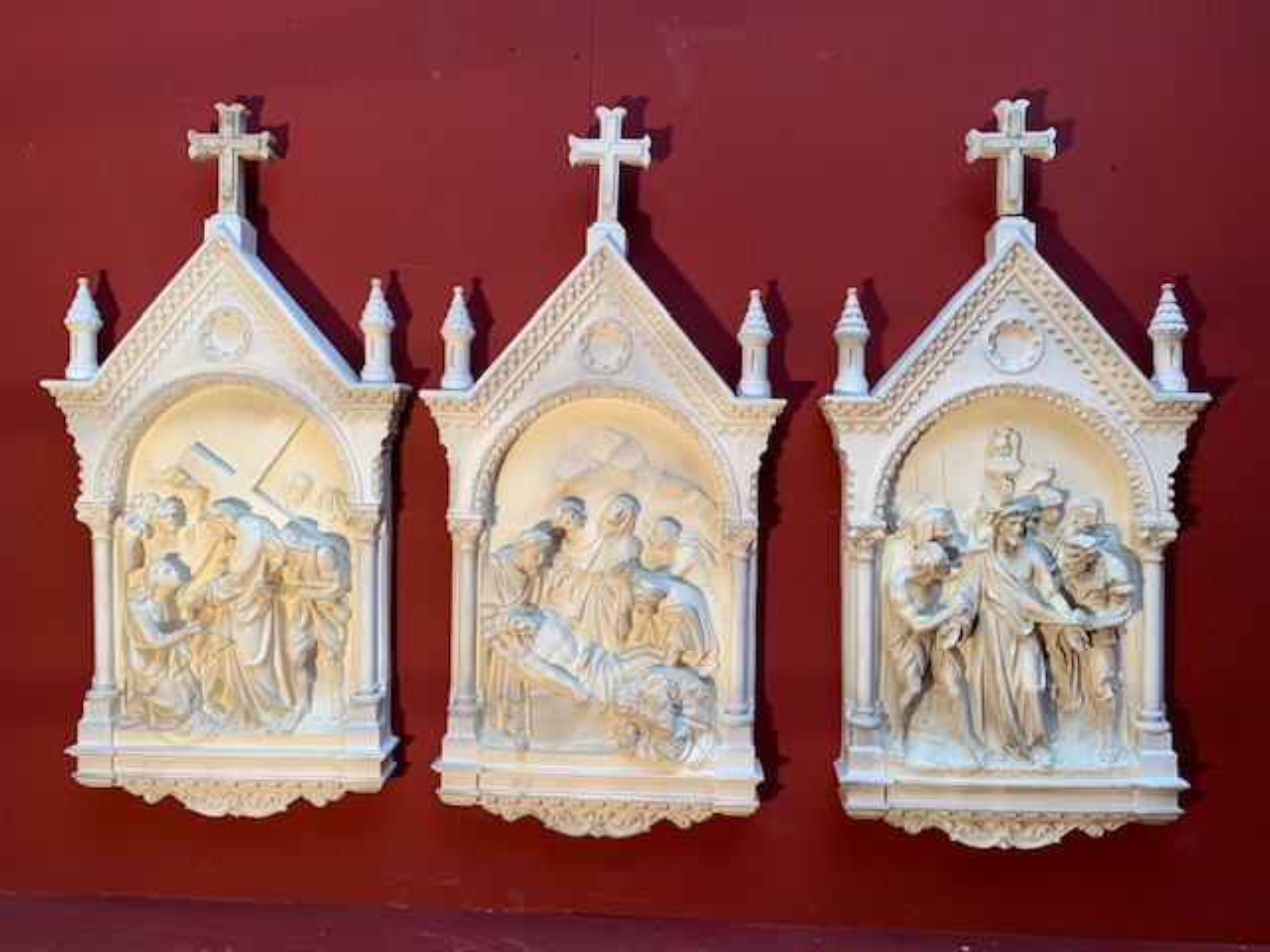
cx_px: 635
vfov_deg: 53.1
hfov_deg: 67.3
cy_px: 476
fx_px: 954
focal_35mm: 26
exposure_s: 1/50
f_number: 1.8
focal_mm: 4.25
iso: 50
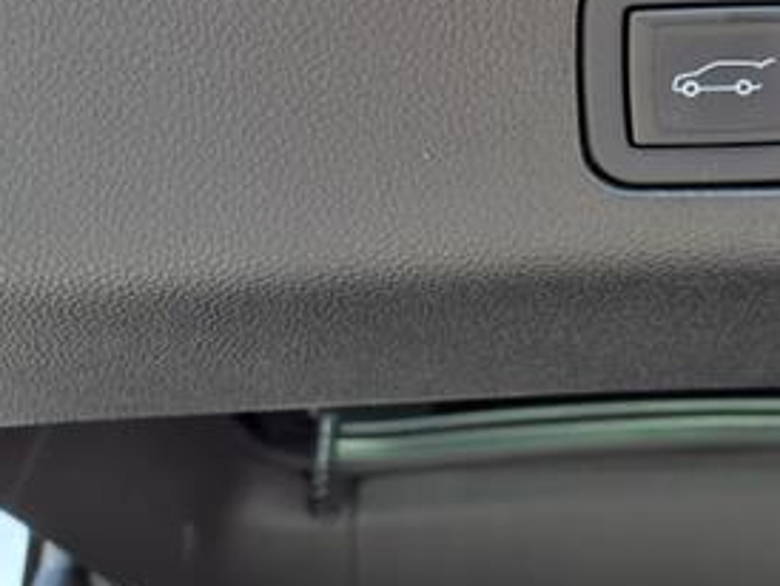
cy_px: 48
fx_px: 1421
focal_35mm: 63
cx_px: 672
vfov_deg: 22.7
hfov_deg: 29.7
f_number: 1.9
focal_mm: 3.58
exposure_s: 1/263
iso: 40
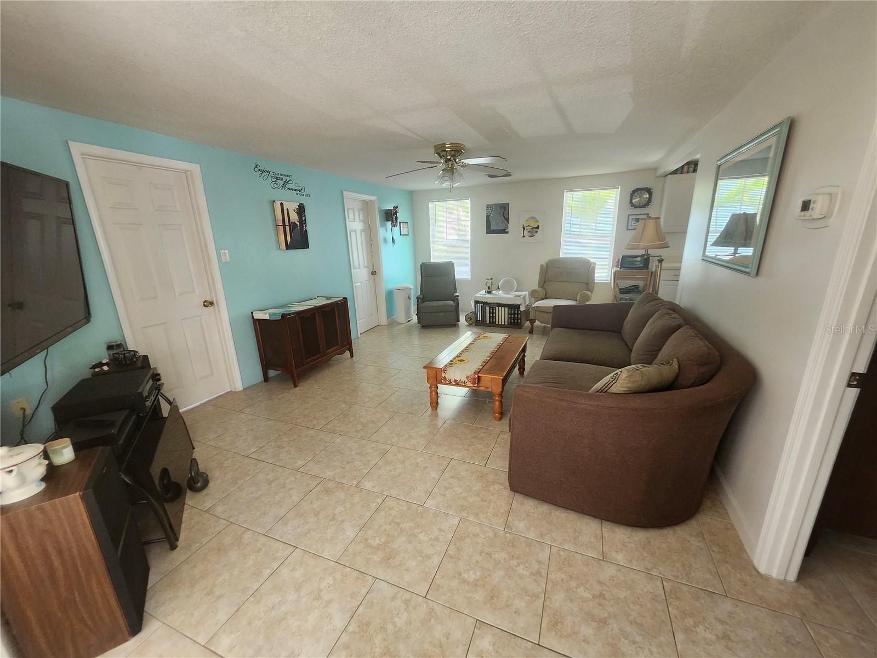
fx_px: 329
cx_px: 438
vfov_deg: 89.9
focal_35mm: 13
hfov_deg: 106.2
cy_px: 329
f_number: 2.2
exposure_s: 1/60
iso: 250
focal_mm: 1.74
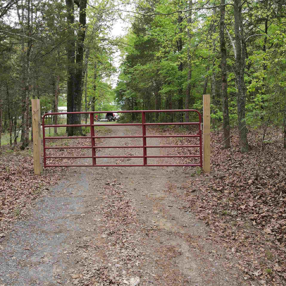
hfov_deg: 48.4
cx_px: 136
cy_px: 121
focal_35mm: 34
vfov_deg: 48.3
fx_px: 318
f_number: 2.8
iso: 100
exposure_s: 1/80
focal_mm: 4.5
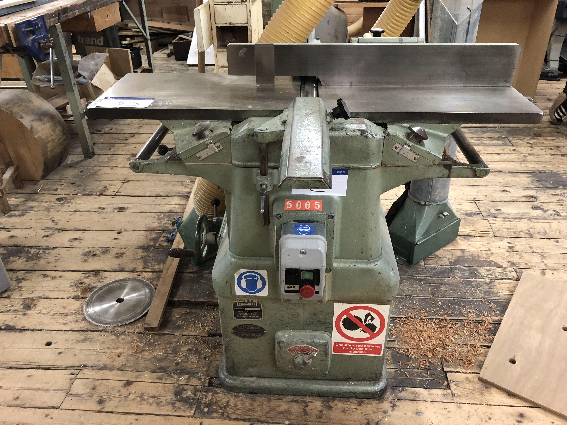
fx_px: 459
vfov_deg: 49.7
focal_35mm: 28
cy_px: 212
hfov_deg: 63.4
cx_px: 284
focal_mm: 3.99
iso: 100
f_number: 1.8
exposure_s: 1/14
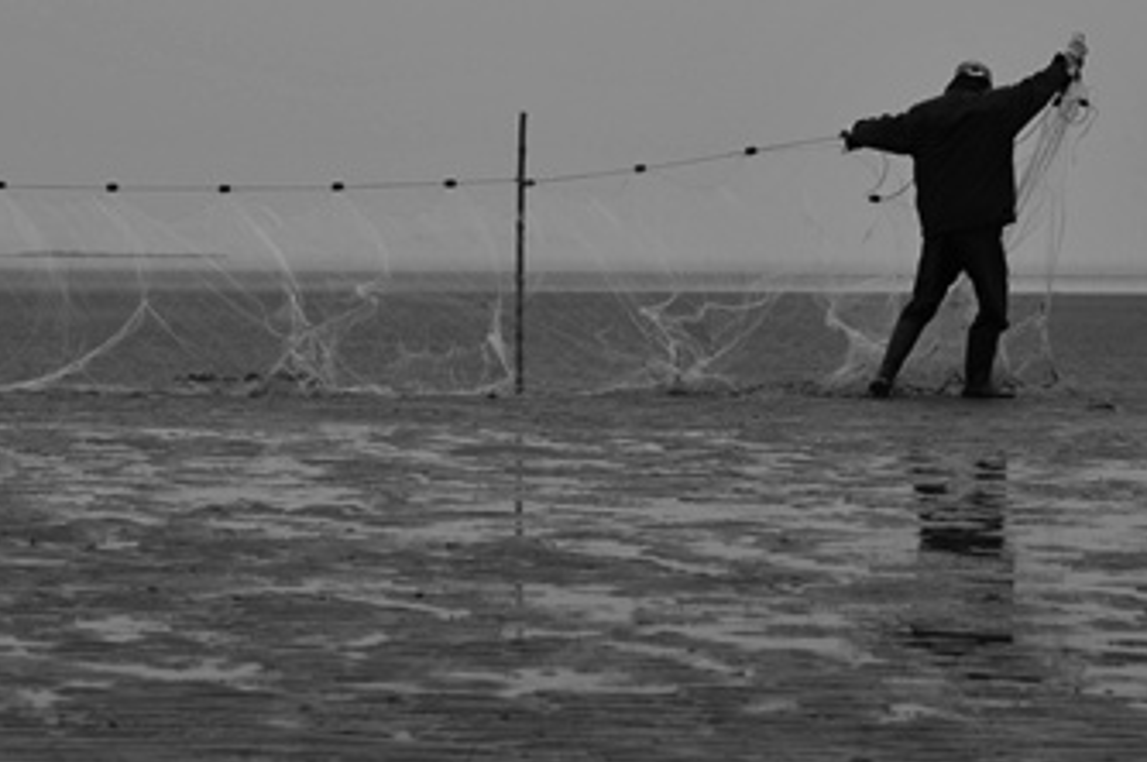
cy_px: 182
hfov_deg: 15.4
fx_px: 4233
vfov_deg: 10.3
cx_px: 567
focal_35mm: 133
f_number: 10
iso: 200
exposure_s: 1/1000
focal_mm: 60
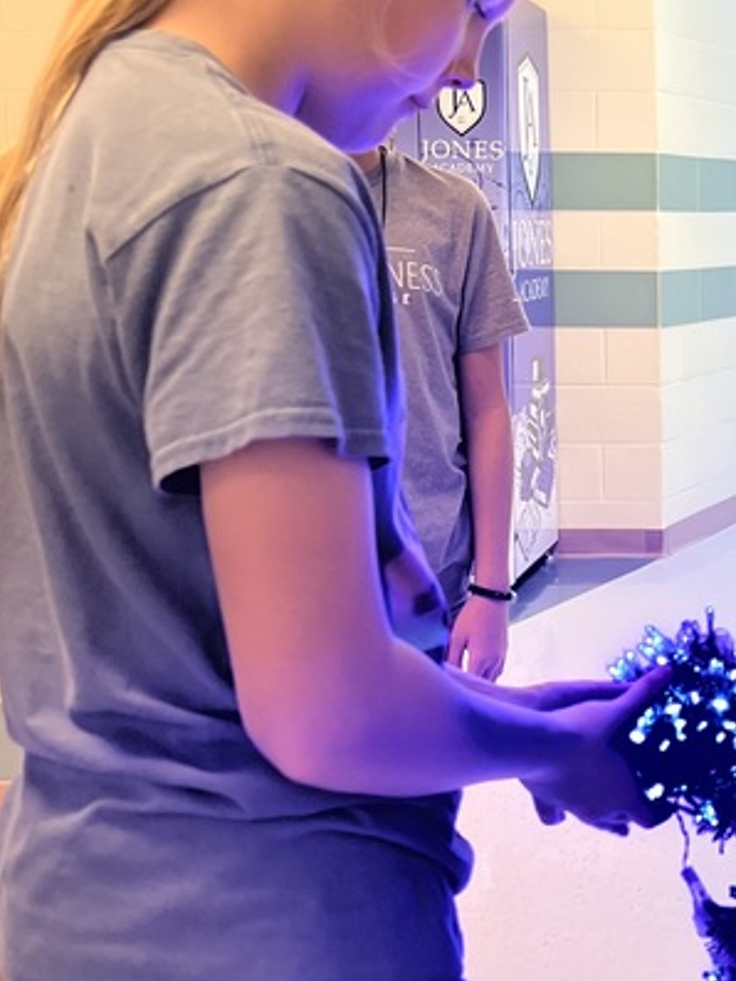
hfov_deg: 20.8
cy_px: 435
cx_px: 835
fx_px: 1898
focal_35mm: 67
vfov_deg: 28.9
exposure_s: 1/120
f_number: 1.5
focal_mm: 5.7
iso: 125
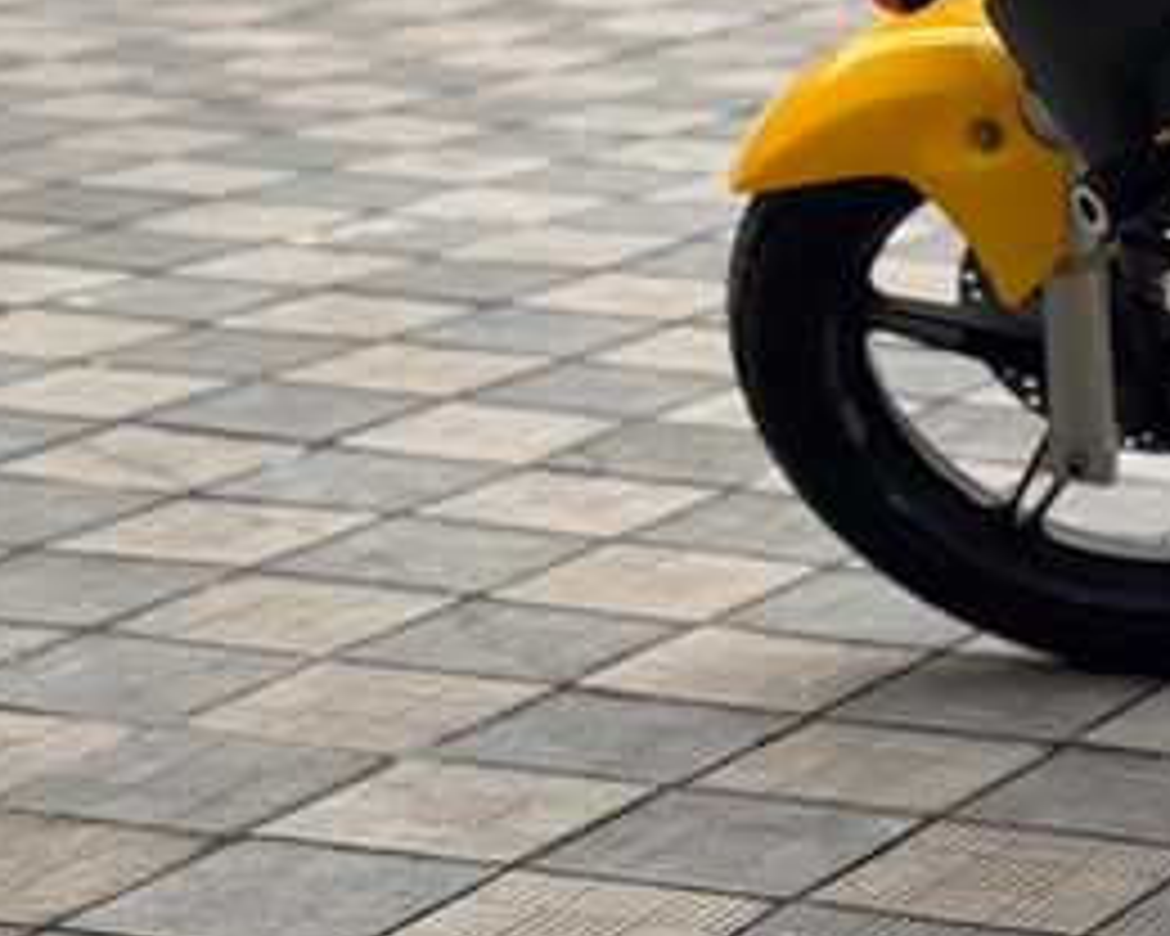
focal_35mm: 146
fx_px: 5056
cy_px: 99
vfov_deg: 10.5
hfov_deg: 12.6
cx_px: 1724
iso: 64
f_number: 1.78
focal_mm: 6.76
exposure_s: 1/1133
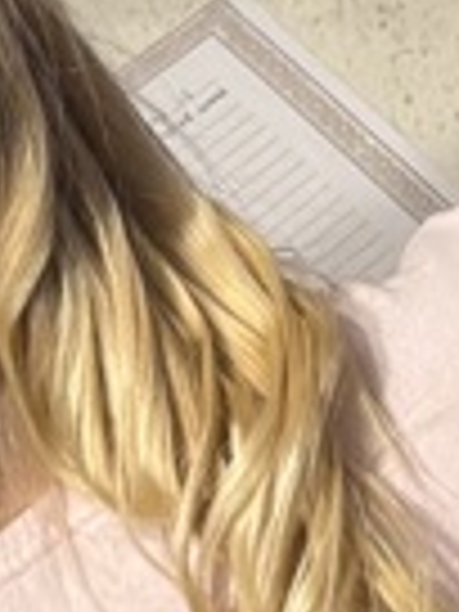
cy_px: -464
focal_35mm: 181
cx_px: 644
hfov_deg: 8.1
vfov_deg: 10.3
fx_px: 3200
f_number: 1.78
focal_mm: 6.76
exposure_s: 1/60
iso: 200
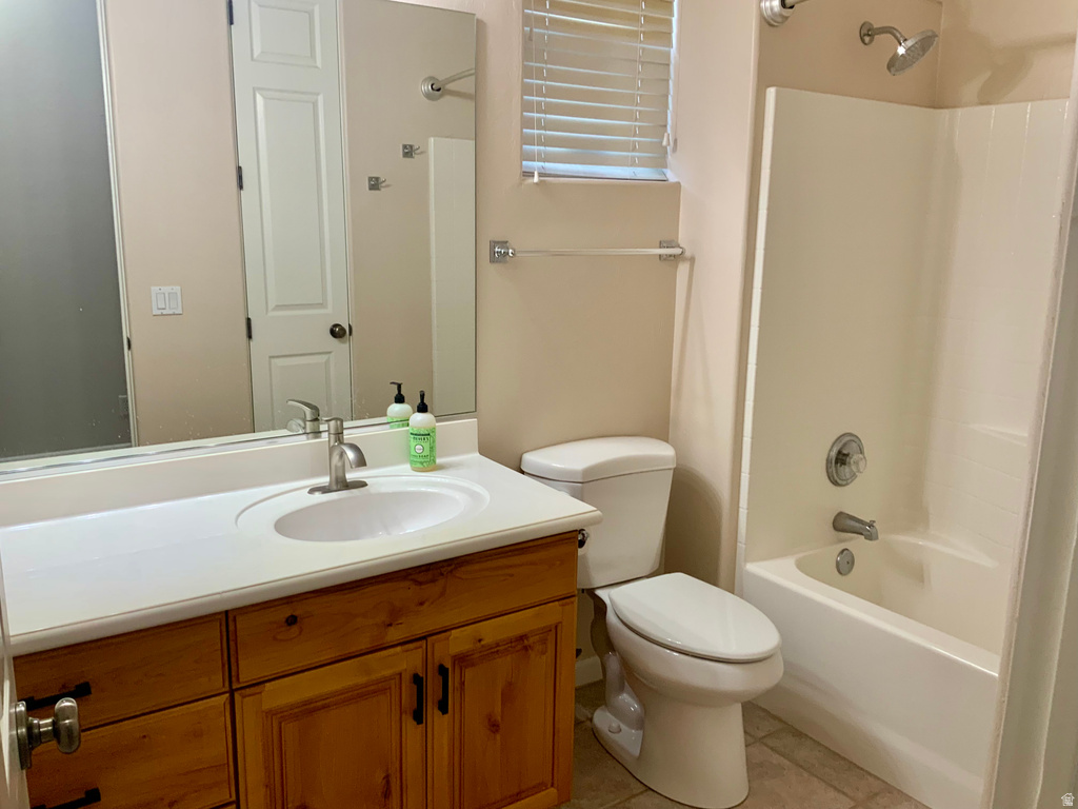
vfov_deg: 48.2
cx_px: 539
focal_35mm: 29
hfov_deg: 61.7
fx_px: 903
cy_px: 404
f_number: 1.8
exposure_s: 1/60
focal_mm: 3
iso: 64
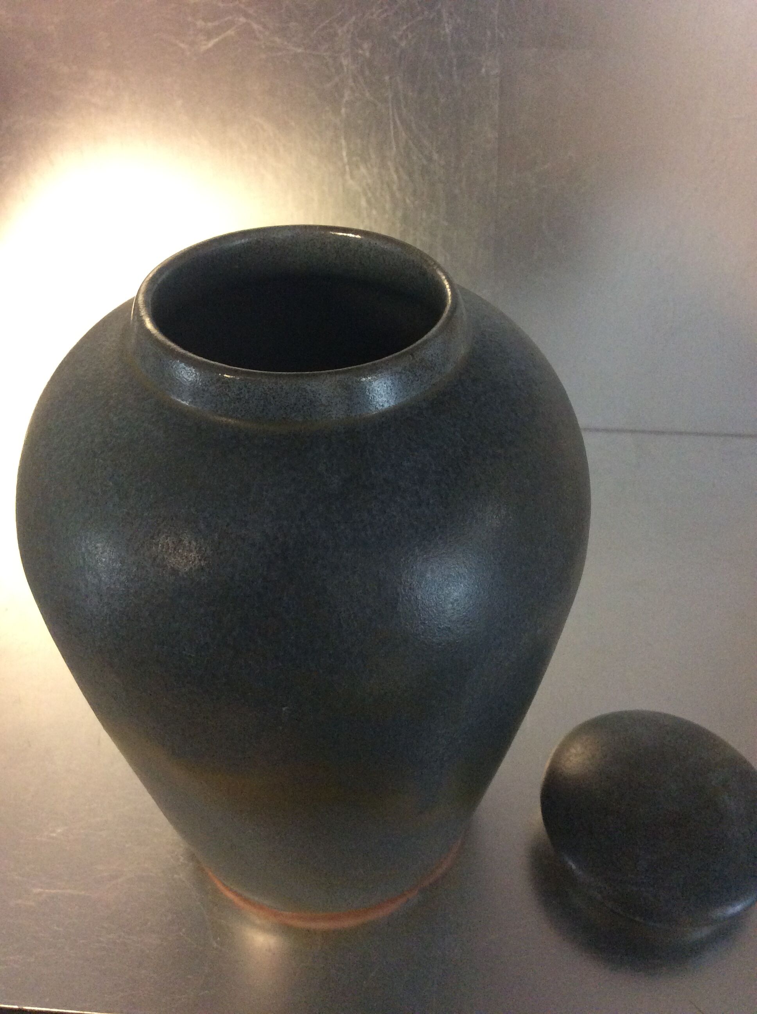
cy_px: 507
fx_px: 936
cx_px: 378
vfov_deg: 56.9
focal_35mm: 32
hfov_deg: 44.1
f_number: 2.4
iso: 250
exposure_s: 1/25
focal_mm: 3.3
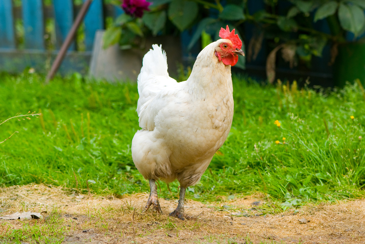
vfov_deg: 8.7
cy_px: 122
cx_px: 182
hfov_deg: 13.0
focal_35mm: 158
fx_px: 1599
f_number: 4.5
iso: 200
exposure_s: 1/320
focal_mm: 105
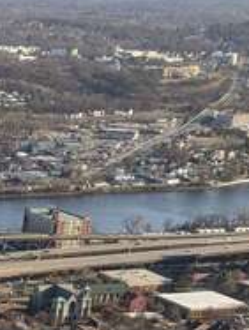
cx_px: -240
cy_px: 630
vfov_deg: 14.9
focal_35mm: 111
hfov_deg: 12.0
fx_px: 1061
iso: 49
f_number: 2
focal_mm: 4.67
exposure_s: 1/385
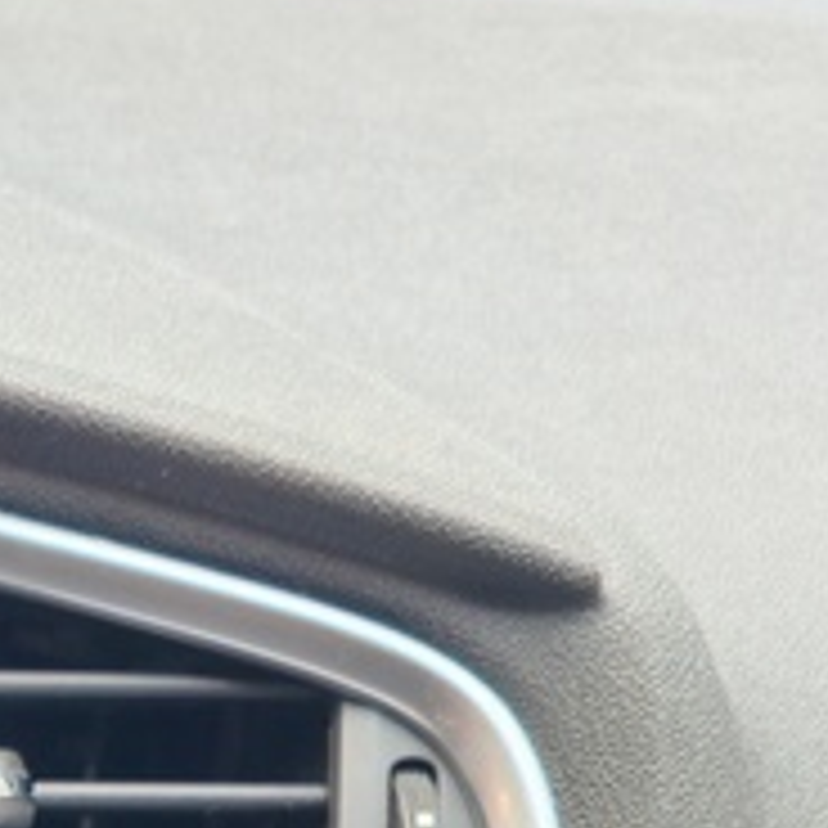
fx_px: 3058
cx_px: -450
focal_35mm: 113
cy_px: 1593
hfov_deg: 14.3
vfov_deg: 13.5
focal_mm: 6.3
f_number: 1.7
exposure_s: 1/50.6
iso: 50
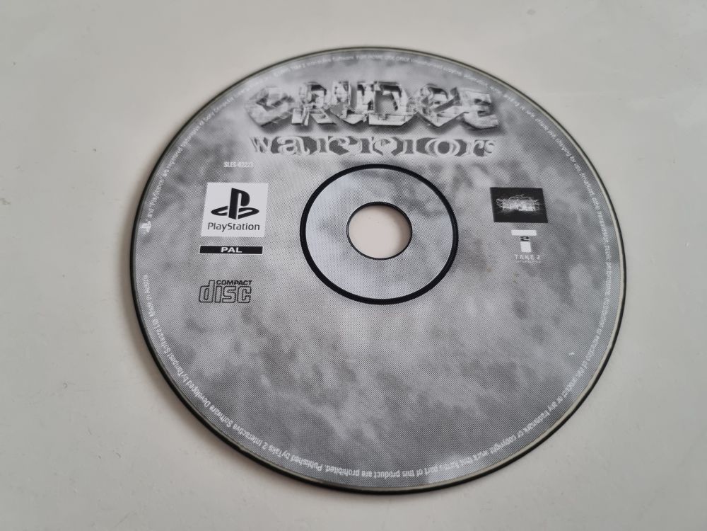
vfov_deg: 53.1
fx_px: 531
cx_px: 354
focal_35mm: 26
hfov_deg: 67.3
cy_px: 266
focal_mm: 5.4
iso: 640
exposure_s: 1/33
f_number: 1.8
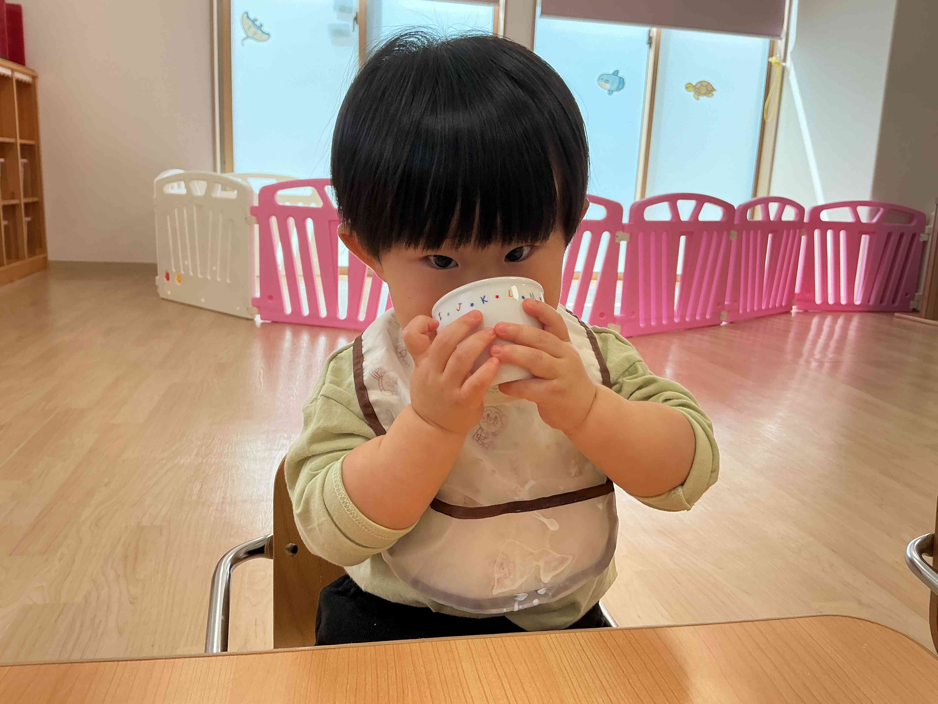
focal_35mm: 29
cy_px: 352
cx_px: 469
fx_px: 786
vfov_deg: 48.2
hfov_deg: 61.7
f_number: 1.8
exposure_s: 1/186
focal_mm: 3
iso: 25
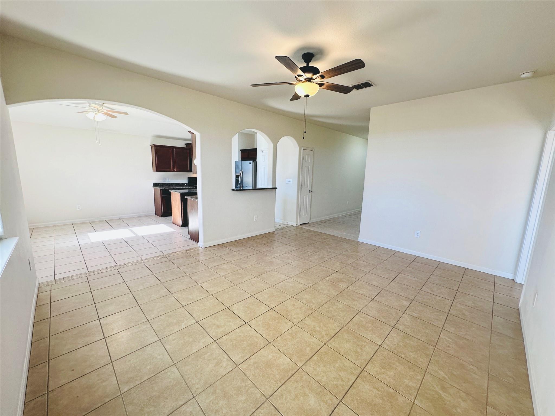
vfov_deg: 85.7
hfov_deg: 102.1
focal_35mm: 14
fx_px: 224
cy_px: 208
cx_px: 278
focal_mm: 2.22
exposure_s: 1/120
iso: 160
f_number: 2.2
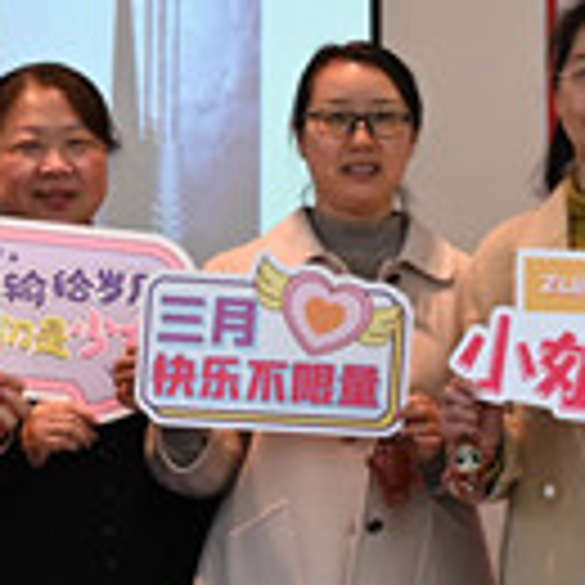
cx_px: 446
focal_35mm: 161
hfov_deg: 10.8
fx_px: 3078
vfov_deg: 10.9
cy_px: 274
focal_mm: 24
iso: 400
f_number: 2.8
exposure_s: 1/250
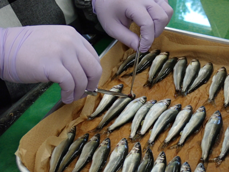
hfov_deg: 31.2
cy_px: 86
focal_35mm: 62
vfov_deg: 23.7
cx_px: 114
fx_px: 410
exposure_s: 1/60
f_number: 3.6
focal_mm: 11.09
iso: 400
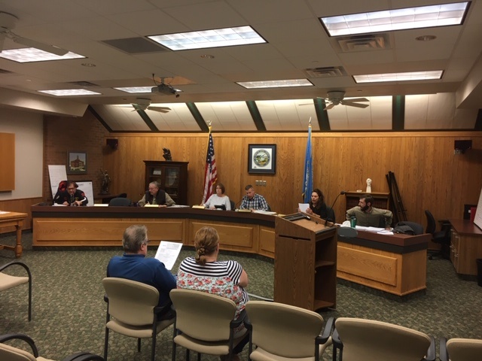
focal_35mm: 29
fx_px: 404
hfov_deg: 61.7
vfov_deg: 48.2
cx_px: 241
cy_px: 180
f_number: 2.2
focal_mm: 4.15
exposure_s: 1/30
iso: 50
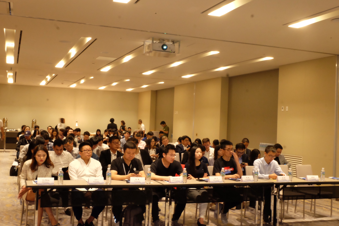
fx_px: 414
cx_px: 170
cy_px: 113
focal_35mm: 44
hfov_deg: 44.5
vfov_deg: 30.5
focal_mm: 29.5
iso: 4000
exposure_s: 1/5
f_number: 20
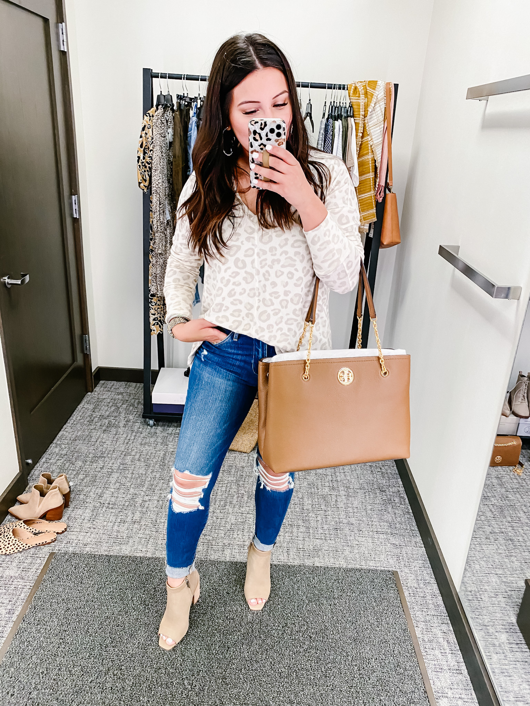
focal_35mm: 26
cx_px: 265
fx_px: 531
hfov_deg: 53.1
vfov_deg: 67.3
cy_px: 353
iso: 125
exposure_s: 1/80
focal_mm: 4.25
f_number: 1.8
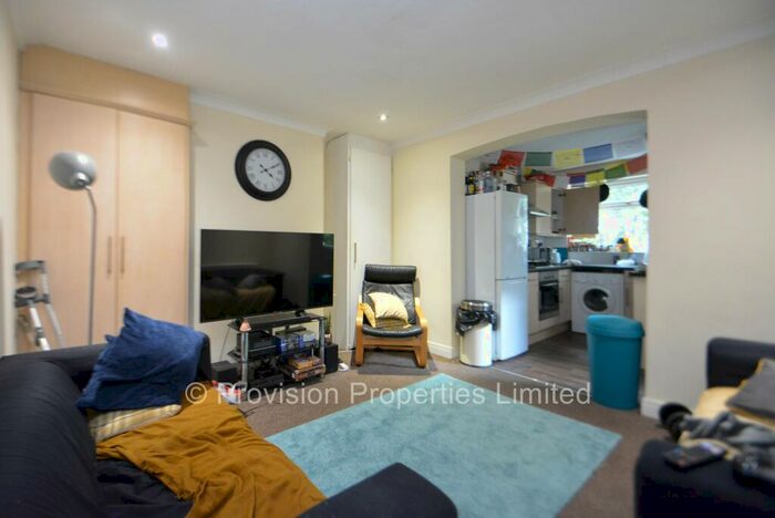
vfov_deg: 77.4
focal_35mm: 15
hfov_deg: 100.3
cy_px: 259
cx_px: 388
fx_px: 323
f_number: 3.5
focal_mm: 10
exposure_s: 1/30
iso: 1800
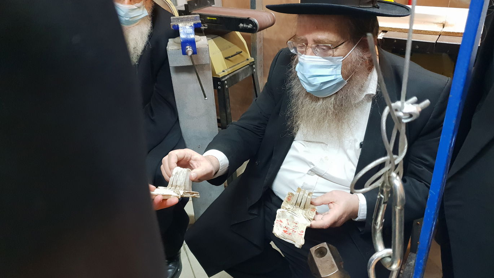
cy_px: 149
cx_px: 247
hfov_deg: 66.1
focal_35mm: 29
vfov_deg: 40.2
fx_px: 380
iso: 320
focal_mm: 4.3
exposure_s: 1/50
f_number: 1.5
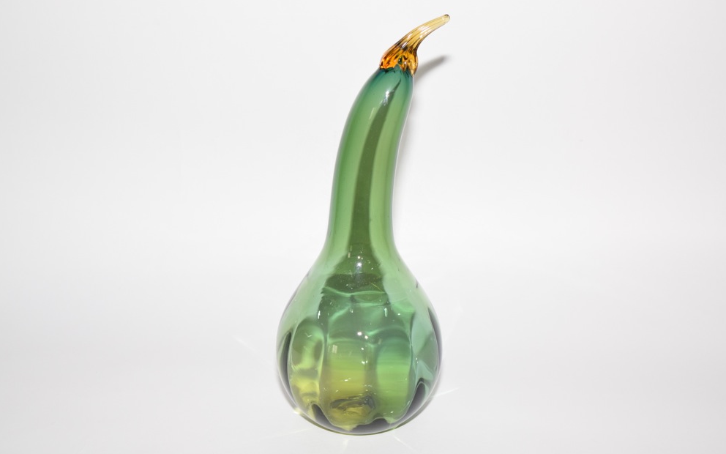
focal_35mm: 74
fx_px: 1464
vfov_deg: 17.6
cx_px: 362
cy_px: 228
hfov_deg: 27.8
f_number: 5.3
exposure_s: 1/60
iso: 800
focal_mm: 48
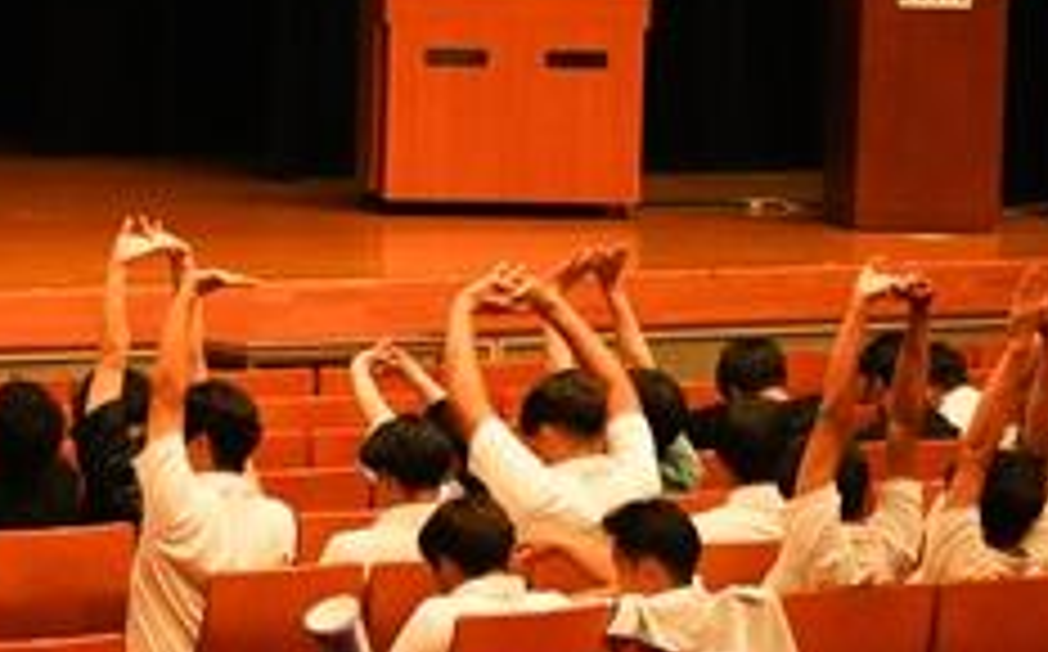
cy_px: 110
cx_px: 148
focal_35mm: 230
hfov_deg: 9.1
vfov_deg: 5.7
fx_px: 6561
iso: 5000
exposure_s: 1/160
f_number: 4.5
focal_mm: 70
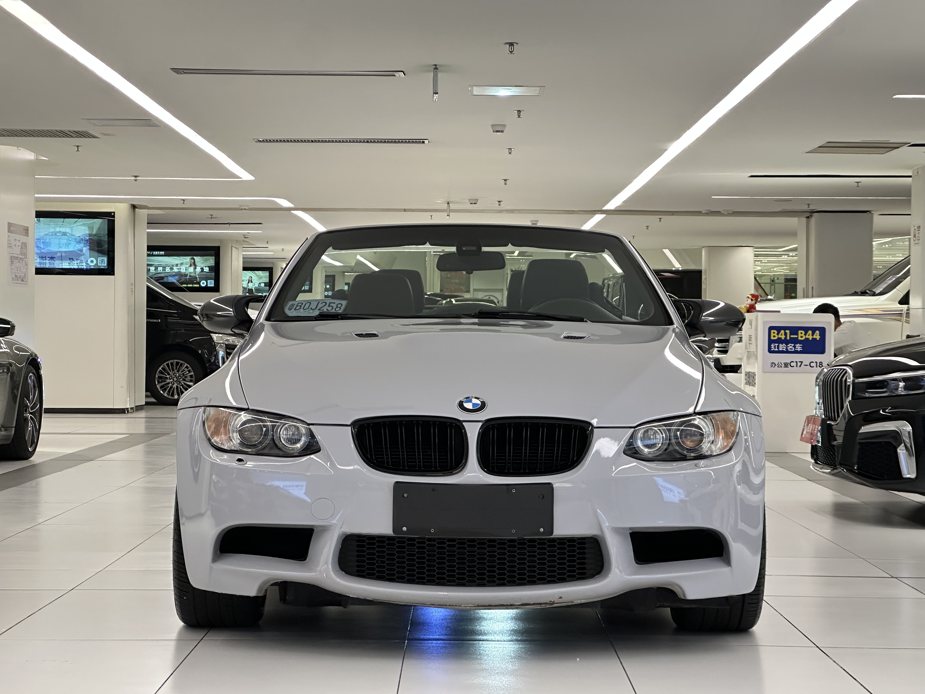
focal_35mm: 77
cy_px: 347
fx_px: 2058
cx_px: 462
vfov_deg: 19.1
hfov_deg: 25.3
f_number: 2.8
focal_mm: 9
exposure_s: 1/100
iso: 320
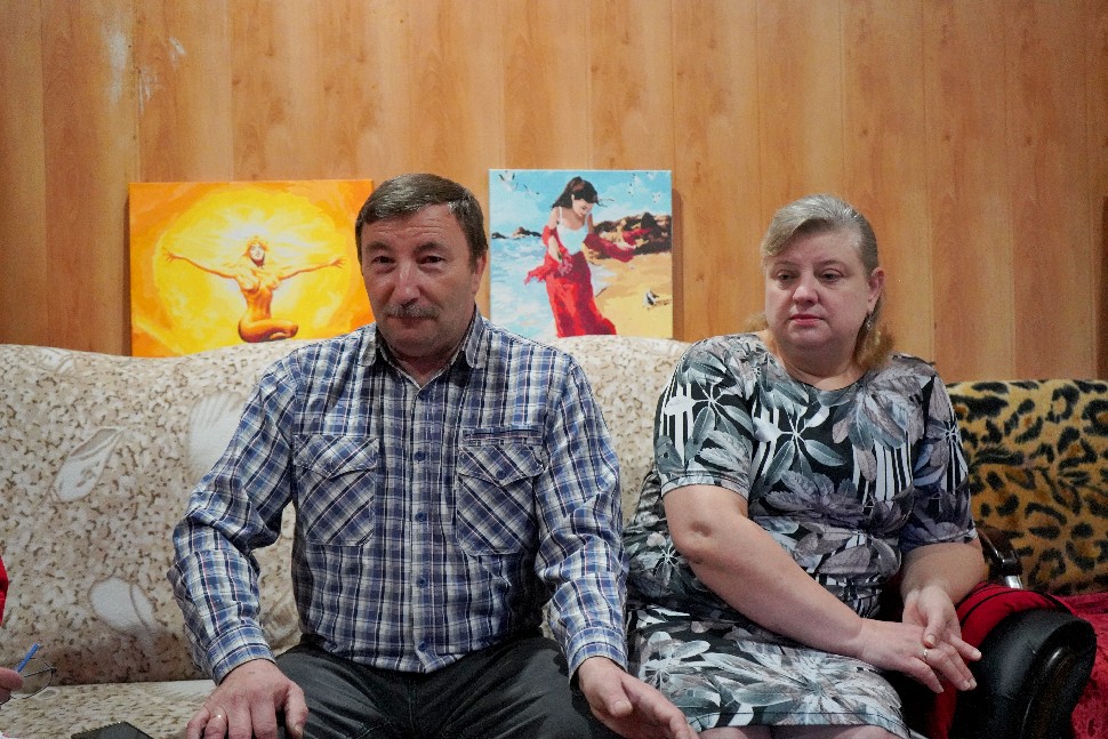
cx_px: 554
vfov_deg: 38.9
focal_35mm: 34
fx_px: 1047
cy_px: 370
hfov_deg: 55.8
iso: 12800
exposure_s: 1/80
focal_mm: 34
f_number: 4
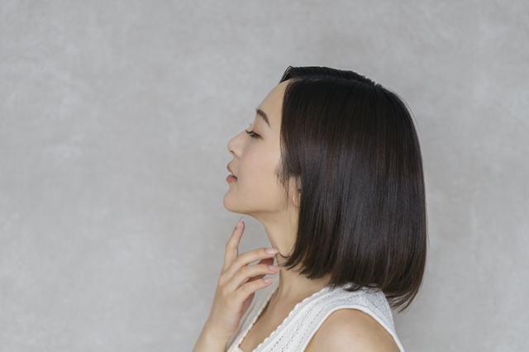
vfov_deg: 10.7
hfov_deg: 16.0
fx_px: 1880
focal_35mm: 128
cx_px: 264
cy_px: 176
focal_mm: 128
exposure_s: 1/250
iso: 125
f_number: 2.8
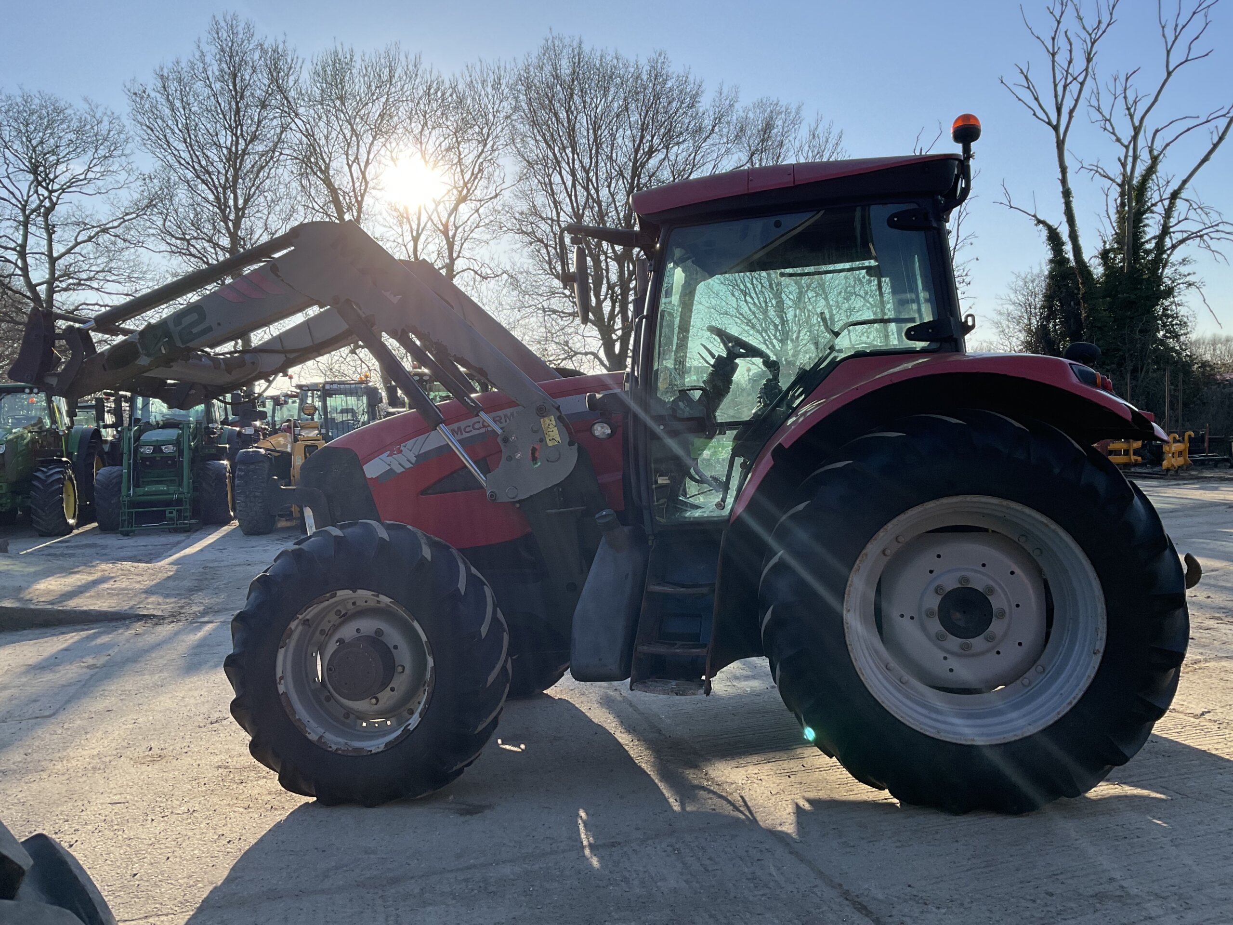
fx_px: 1033
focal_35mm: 29
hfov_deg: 61.7
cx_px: 616
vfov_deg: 48.2
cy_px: 462
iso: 16
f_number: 1.8
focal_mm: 3
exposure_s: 1/1055
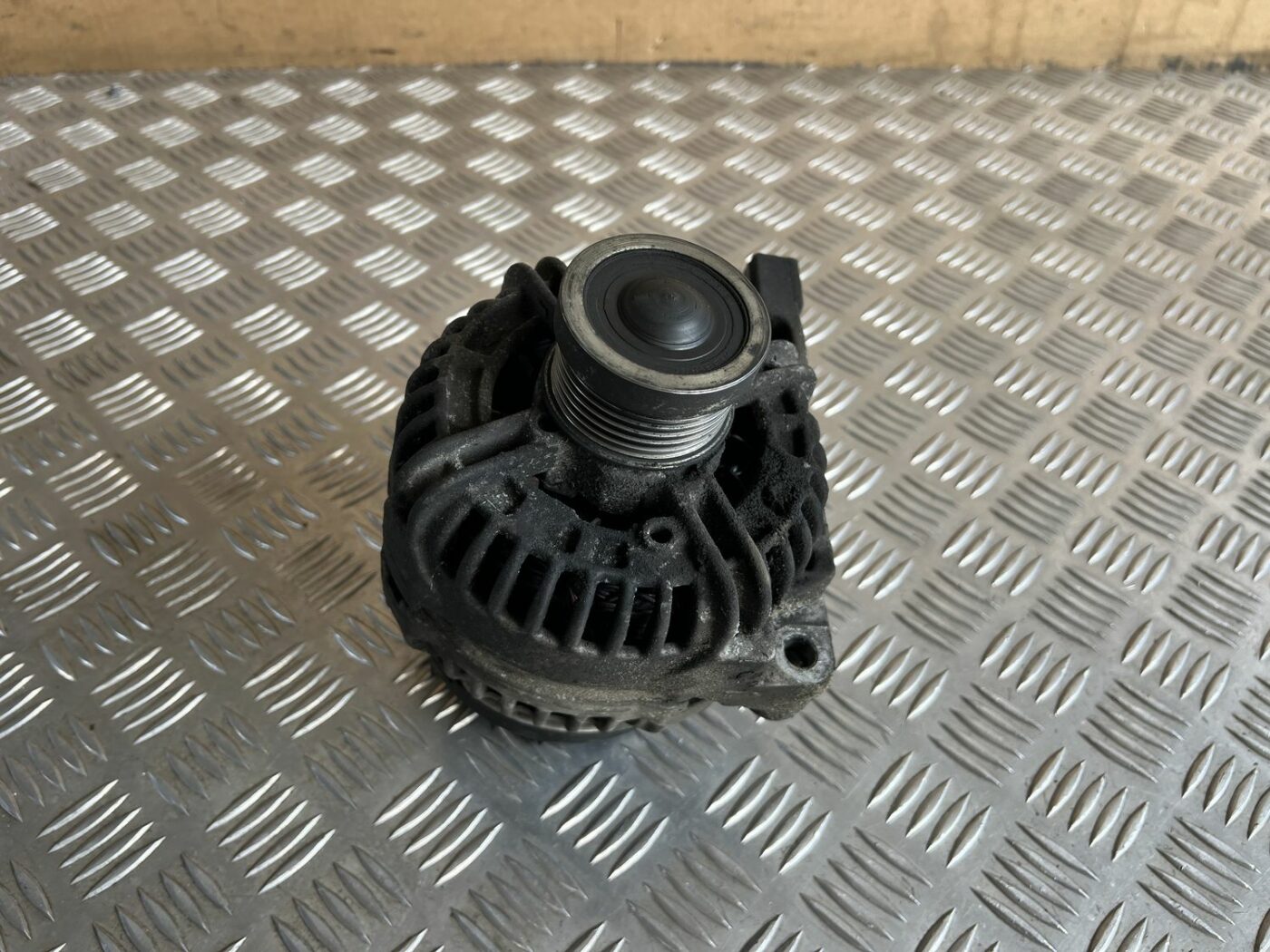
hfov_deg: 67.3
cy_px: 476
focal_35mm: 26
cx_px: 635
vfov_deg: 53.1
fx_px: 954
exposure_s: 1/121
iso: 64
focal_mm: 5.7
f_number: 1.5
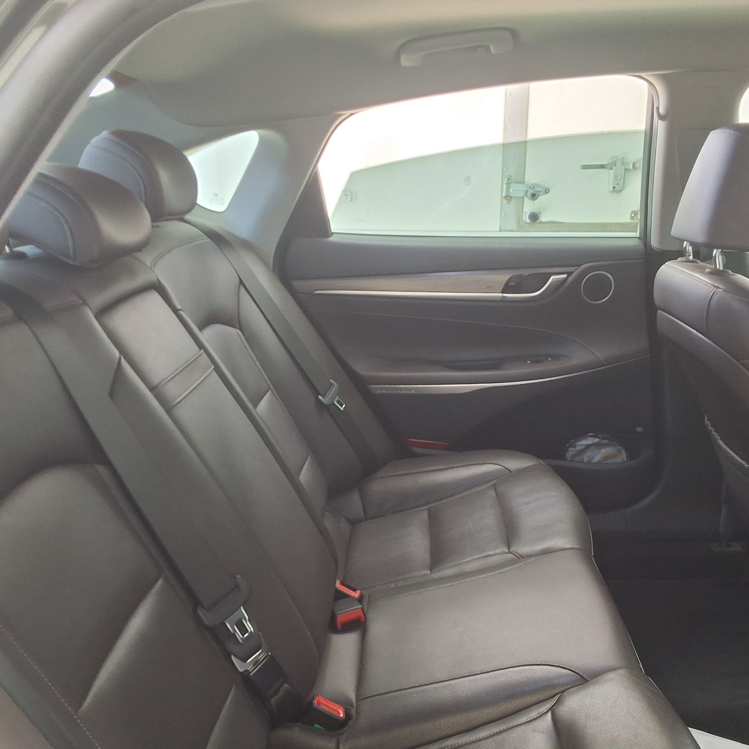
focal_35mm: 34
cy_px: 382
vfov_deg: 48.4
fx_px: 832
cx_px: 430
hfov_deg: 48.3
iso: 160
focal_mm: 2.91
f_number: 1.9
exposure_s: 1/40
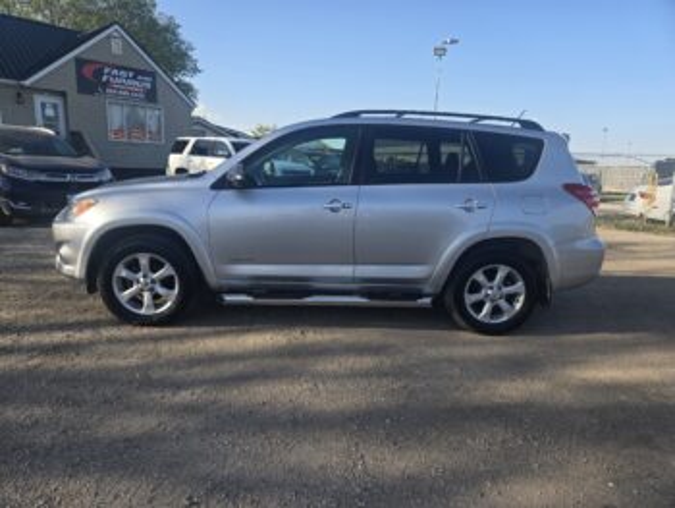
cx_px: 338
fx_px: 449
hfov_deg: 73.9
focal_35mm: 23
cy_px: 254
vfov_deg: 58.9
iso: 80
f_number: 1.8
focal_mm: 5.4
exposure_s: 1/2921
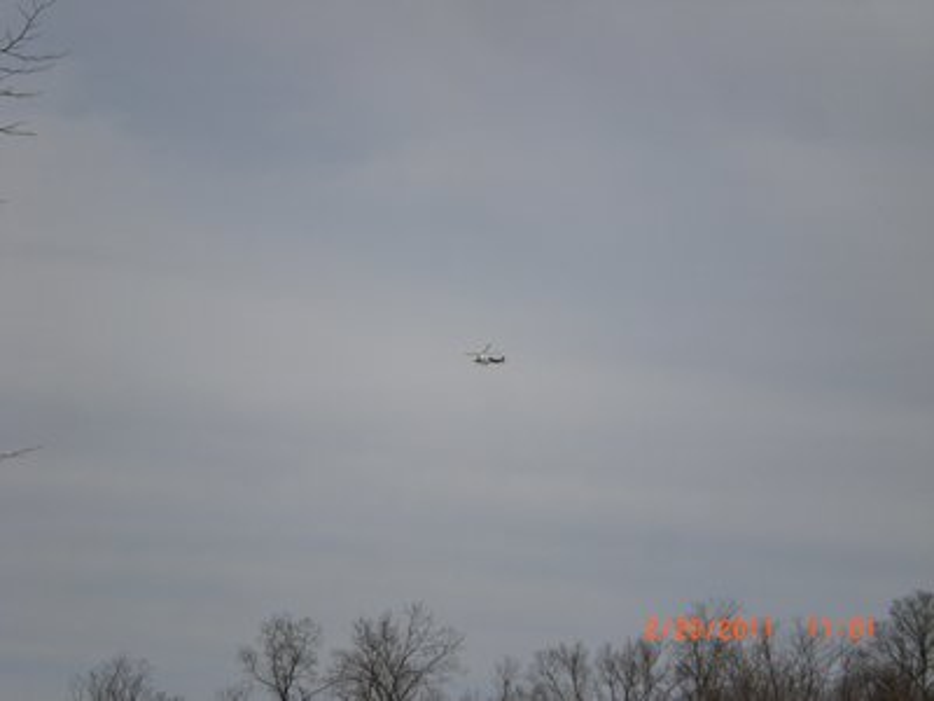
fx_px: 3076
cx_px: 467
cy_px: 350
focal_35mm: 114
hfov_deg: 17.3
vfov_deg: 13.0
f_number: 8.4
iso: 50
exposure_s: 1/400
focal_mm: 18.9
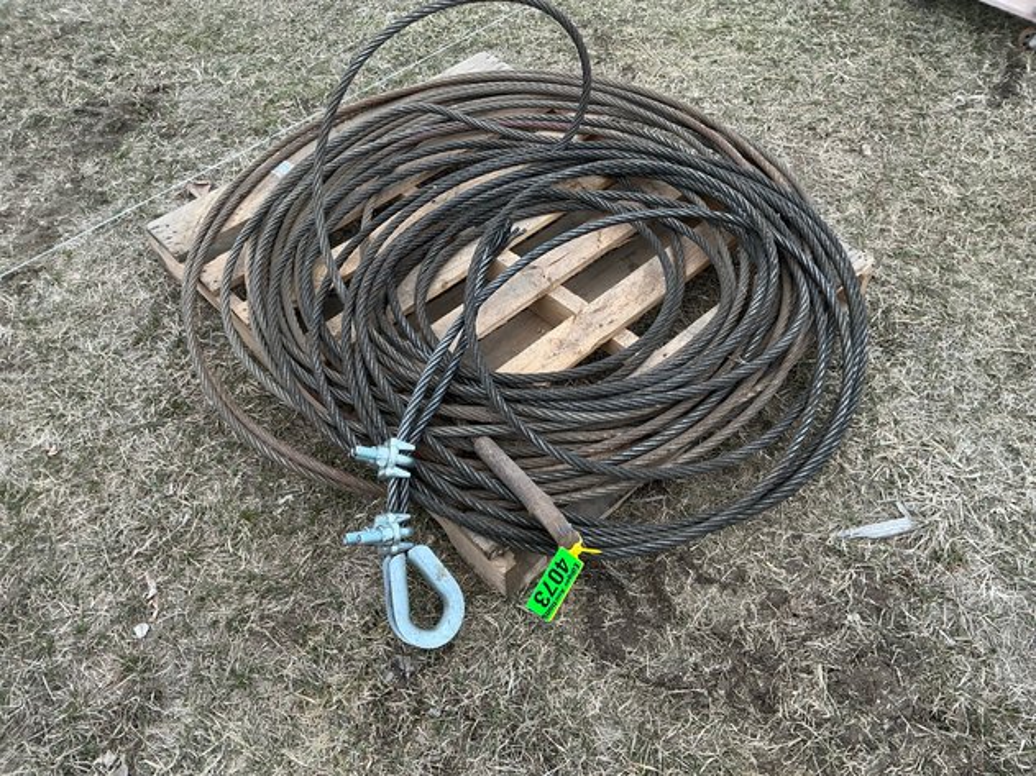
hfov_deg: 63.5
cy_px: 388
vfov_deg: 49.7
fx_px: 838
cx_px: 518
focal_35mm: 28
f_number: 1.8
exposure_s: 1/122
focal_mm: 3
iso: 16
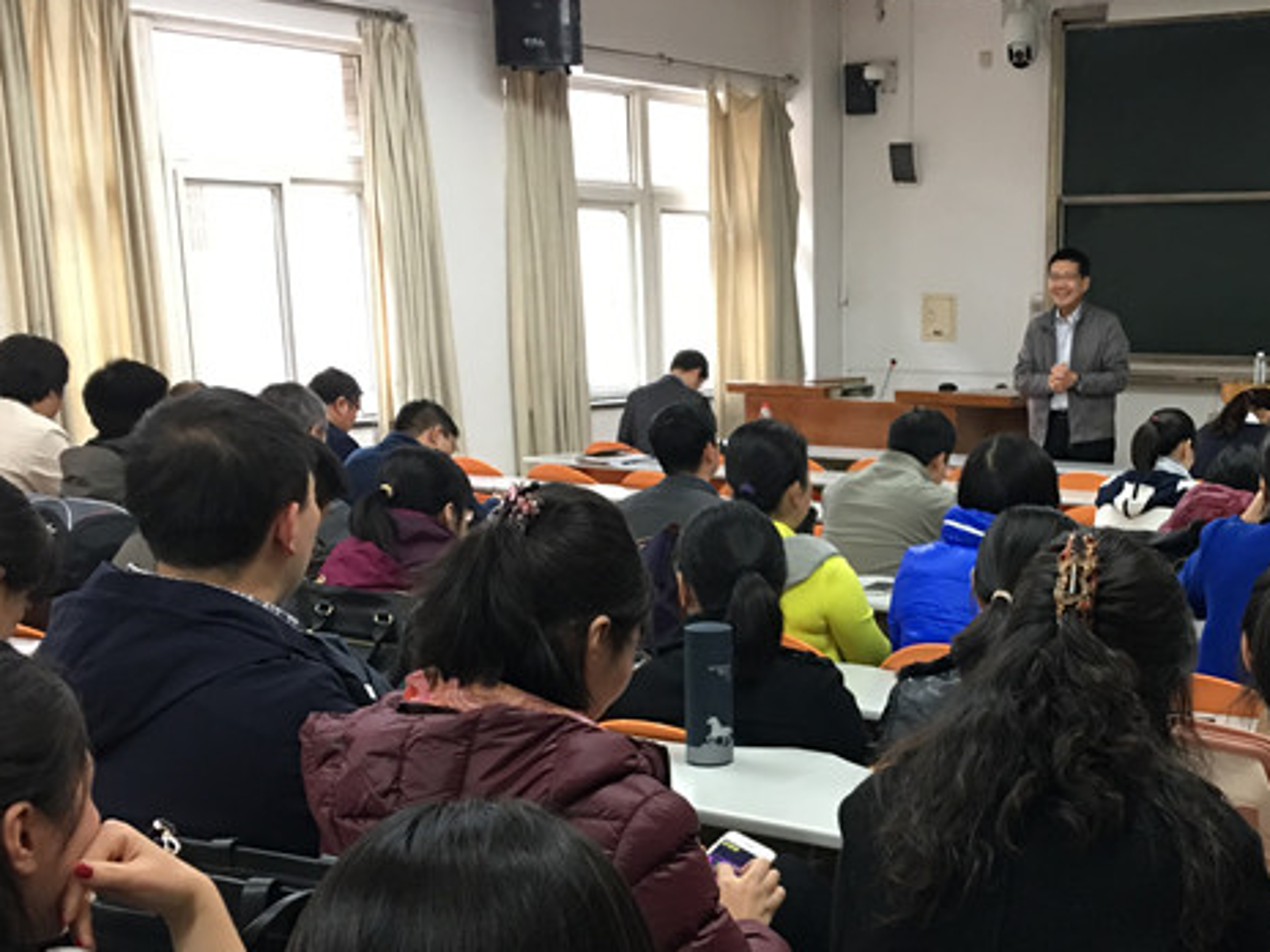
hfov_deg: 37.2
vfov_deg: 28.6
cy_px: 744
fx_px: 1834
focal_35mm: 50
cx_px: 961
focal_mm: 4.15
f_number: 2.2
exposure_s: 1/17
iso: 80
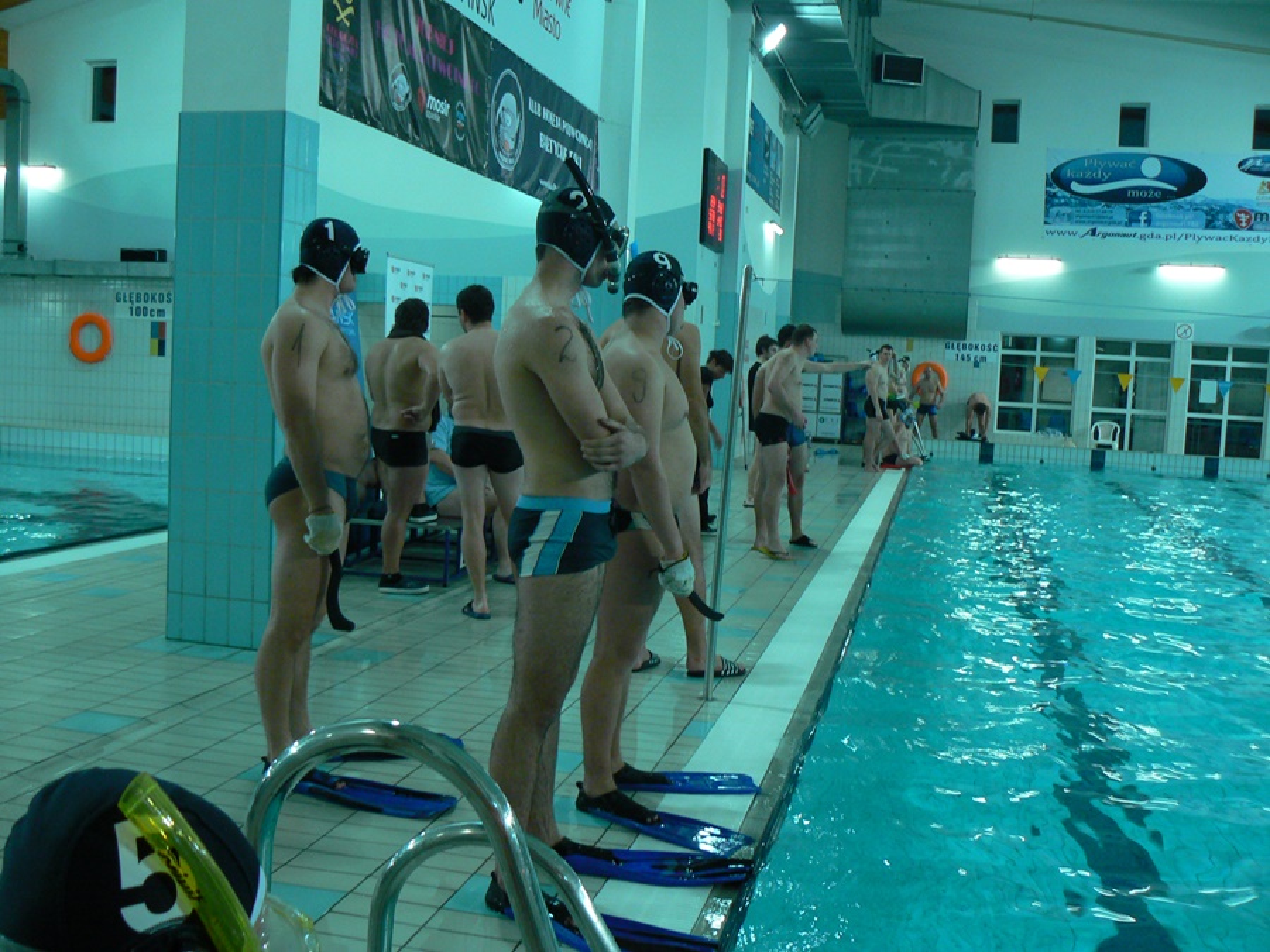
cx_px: 635
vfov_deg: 39.7
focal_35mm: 36
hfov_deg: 51.4
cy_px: 476
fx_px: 1321
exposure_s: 1/30
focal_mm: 6
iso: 160
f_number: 2.8
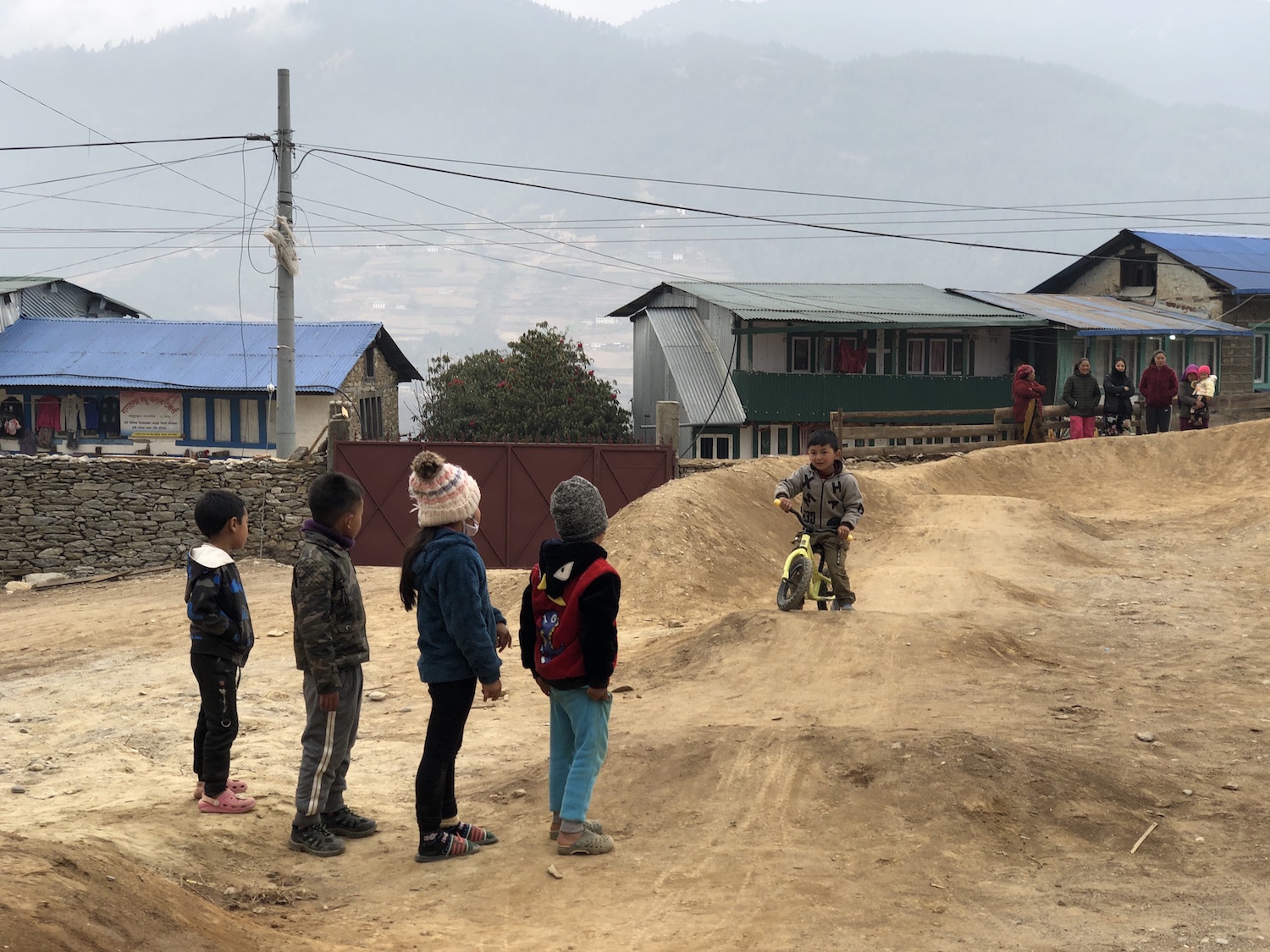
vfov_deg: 28.0
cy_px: 476
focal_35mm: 52
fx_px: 1908
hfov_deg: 36.8
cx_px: 635
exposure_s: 1/178
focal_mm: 6
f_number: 2.4
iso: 16
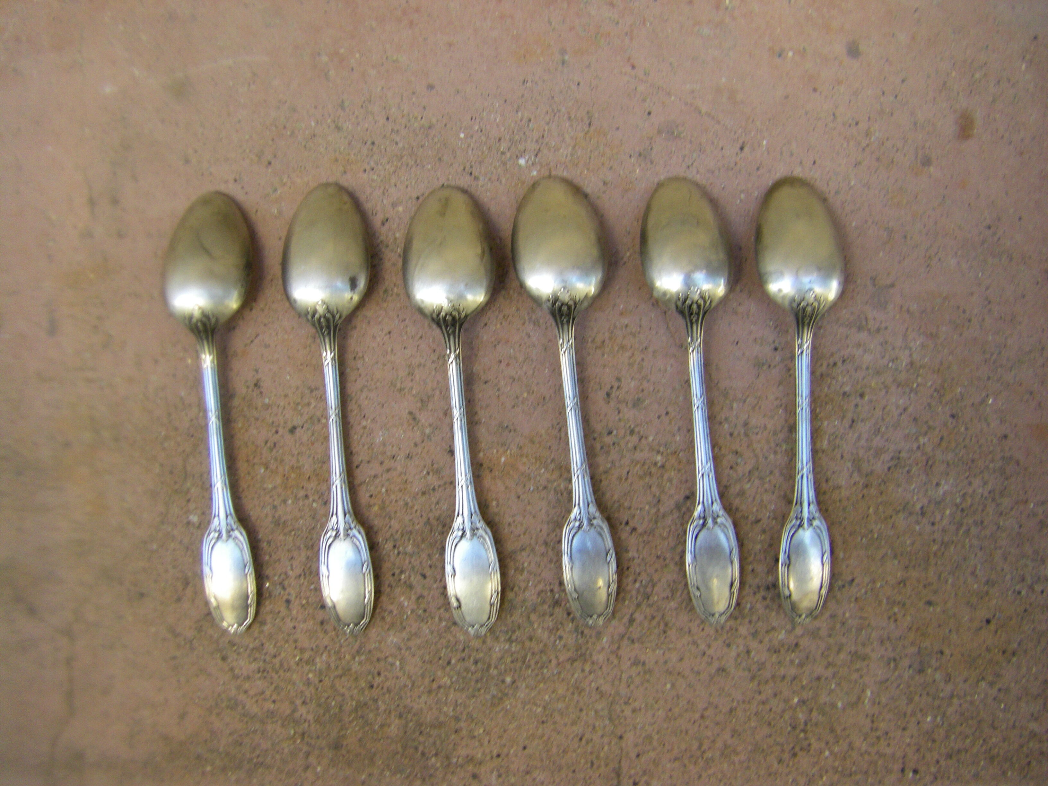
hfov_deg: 49.0
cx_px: 524
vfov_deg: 37.7
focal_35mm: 38
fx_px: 1150
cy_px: 393
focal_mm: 6.3
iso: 200
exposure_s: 1/50
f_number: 3.5
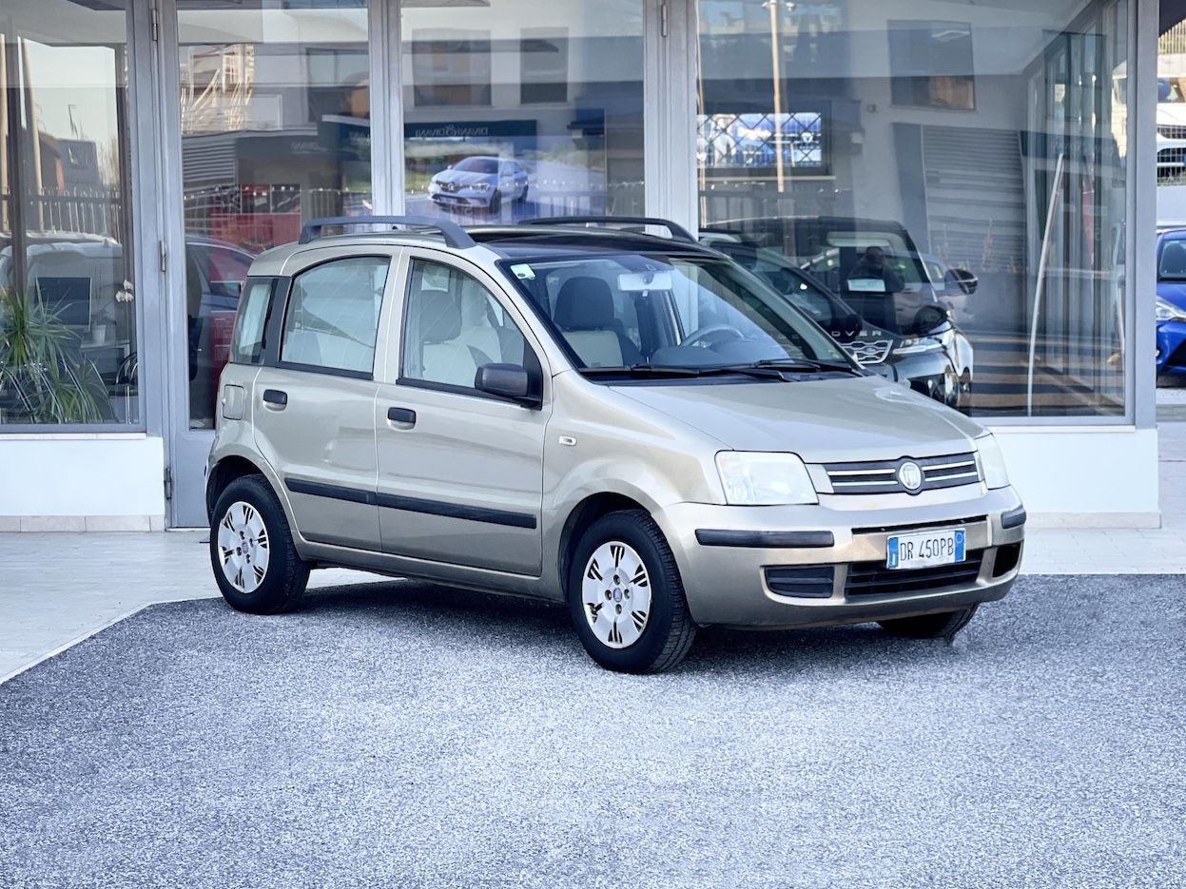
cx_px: 593
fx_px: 2193
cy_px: 444
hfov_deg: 30.3
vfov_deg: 22.9
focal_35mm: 64
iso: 50
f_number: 2.2
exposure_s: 1/121
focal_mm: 7.5
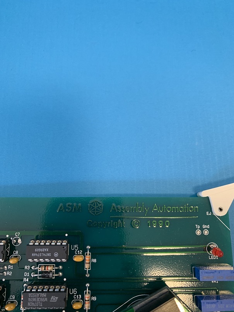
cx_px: 117
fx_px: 234
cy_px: 156
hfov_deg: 53.1
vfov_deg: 67.3
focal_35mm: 26
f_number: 1.8
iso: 250
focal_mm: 4.25
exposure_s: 1/50
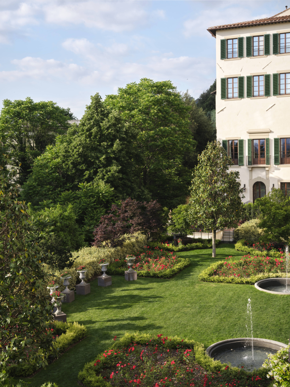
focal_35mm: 46
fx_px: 514
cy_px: 194
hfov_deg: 31.5
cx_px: 145
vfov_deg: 41.2
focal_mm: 58.6
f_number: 11
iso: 400
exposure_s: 1/160
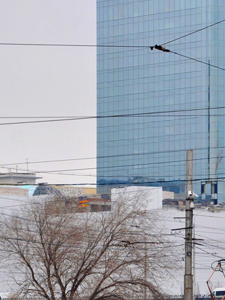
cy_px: 215
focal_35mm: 277
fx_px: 2399
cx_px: 287
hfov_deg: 5.3
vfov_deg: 7.1
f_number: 6.3
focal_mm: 70
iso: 200
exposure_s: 1/400
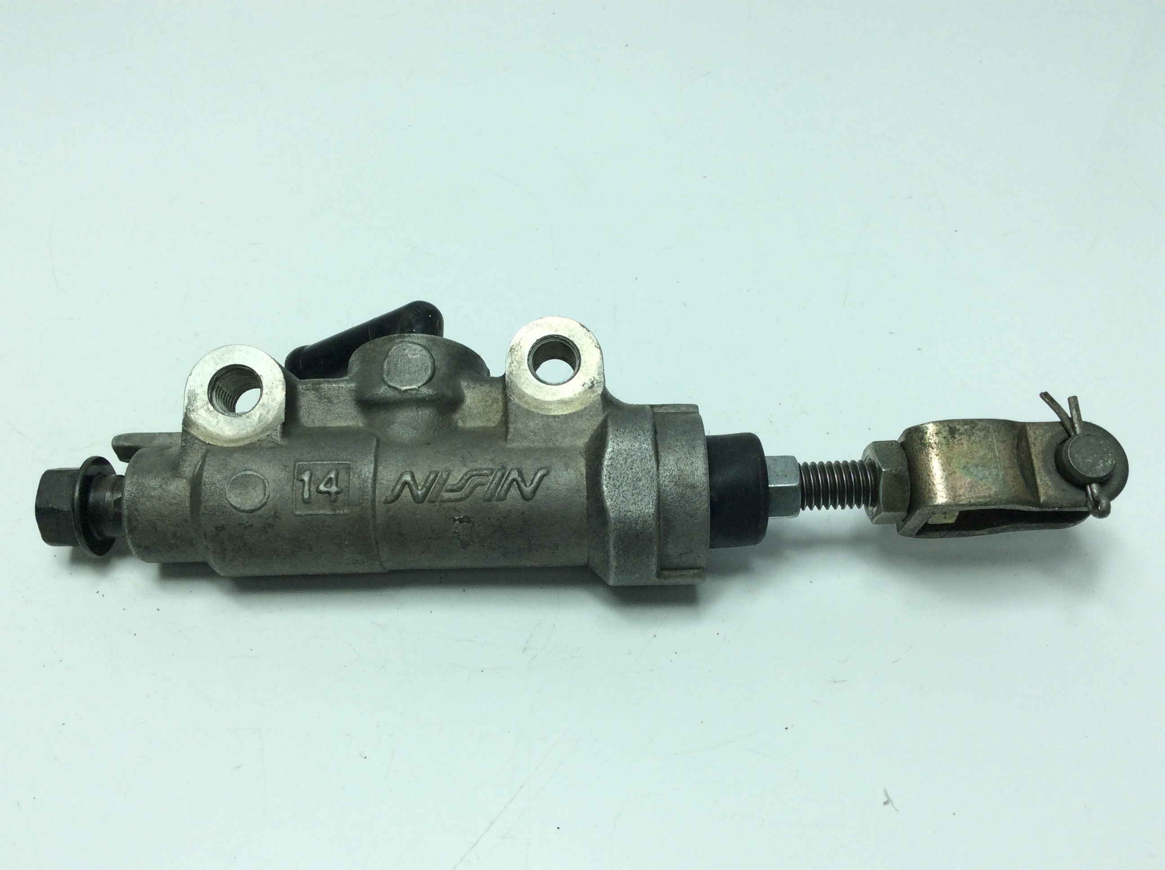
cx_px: 582
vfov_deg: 44.1
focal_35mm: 32
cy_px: 435
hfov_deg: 56.9
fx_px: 1075
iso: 32
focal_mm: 3.3
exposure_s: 1/534
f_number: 2.4
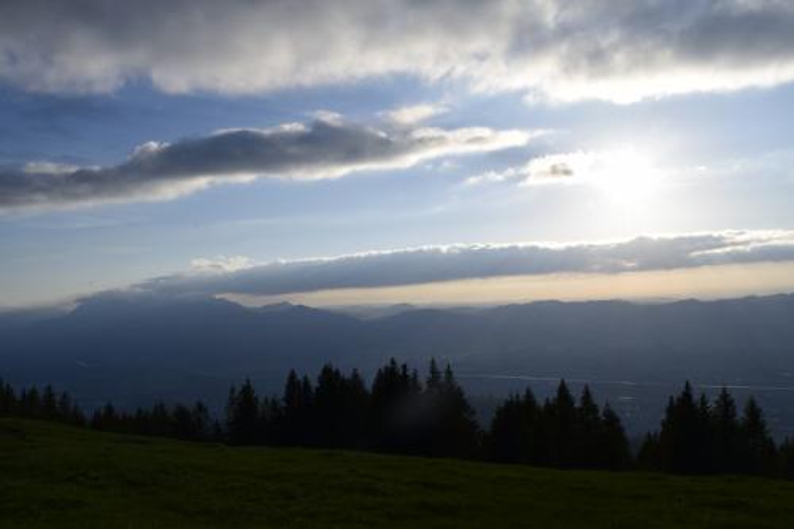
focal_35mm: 27
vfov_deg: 47.9
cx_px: 397
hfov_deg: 67.4
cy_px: 264
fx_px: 595
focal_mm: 18
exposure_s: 1/100
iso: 100
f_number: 22
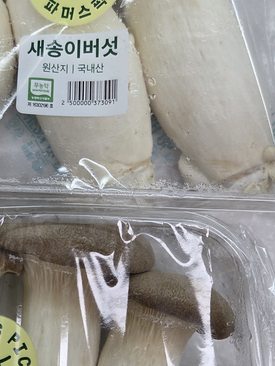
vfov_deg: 41.1
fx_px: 487
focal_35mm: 46
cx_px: 44
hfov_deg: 30.5
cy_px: 210
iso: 32
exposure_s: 1/120
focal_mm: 5.4
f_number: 1.8
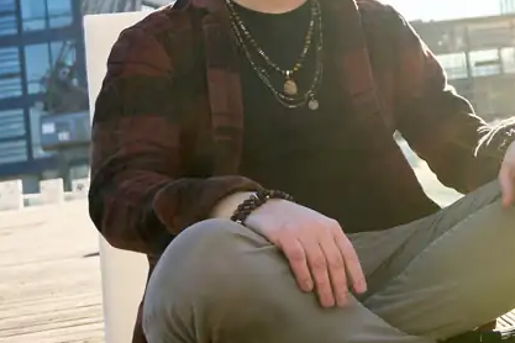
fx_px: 1030
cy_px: 21
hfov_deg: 26.1
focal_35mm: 72
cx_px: 556
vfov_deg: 18.5
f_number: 2.8
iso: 100
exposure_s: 1/1600
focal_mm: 17
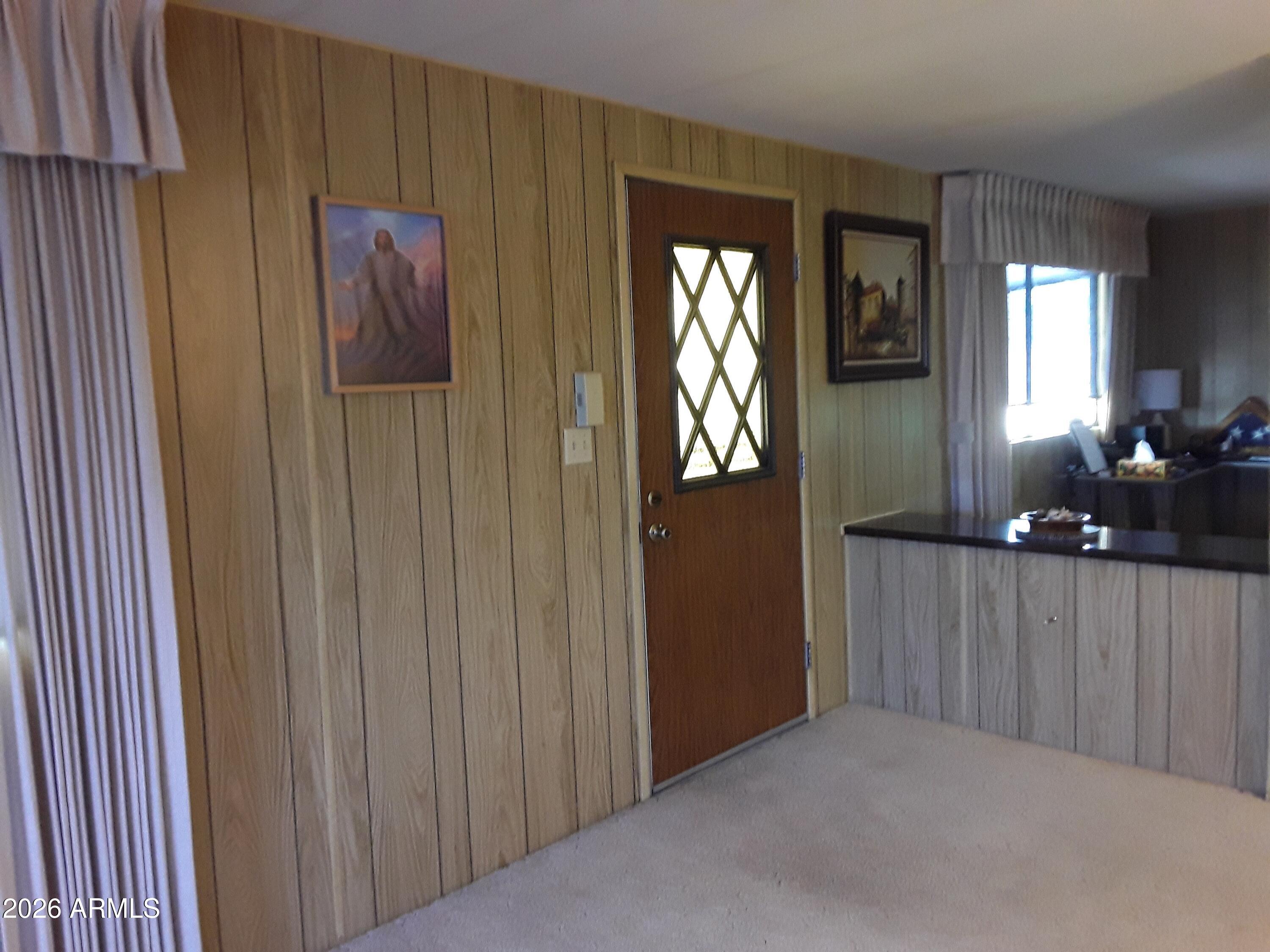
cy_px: 476
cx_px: 635
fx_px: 991
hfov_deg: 65.3
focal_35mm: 27
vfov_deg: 51.4
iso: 160
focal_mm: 2.91
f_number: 1.9
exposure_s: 1/30
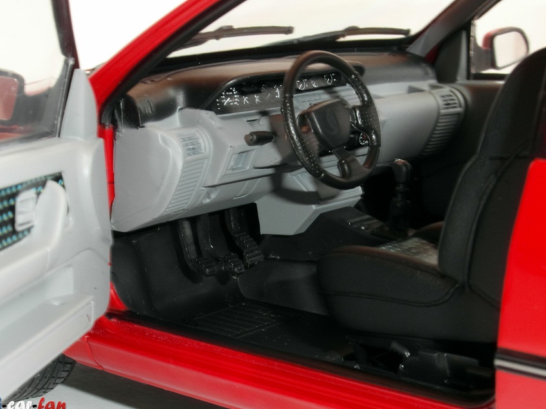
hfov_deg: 22.8
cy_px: 174
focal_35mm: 86
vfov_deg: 17.2
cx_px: 272
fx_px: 1357
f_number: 7.6
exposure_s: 1
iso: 100
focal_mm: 11.9
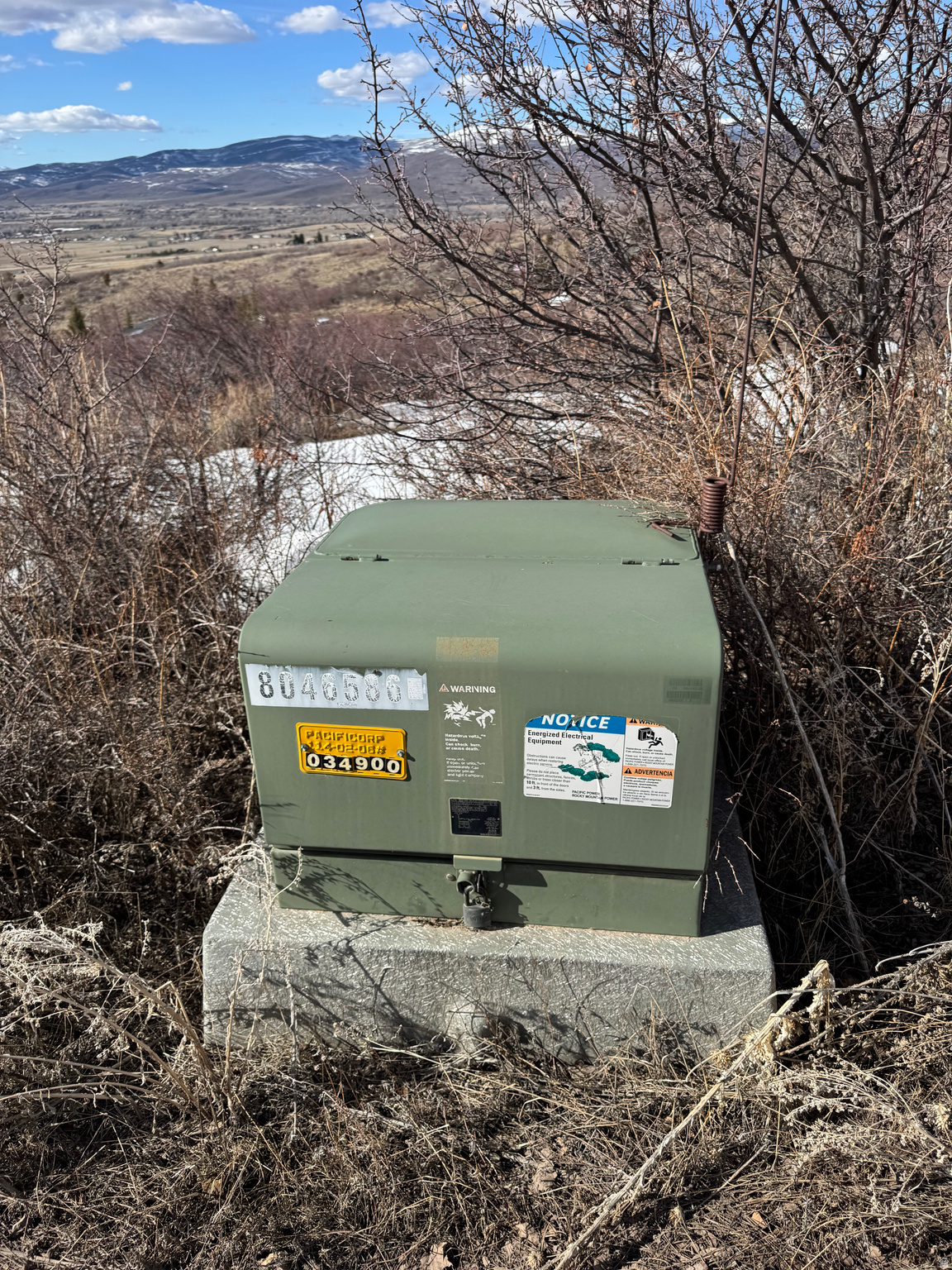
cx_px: 476
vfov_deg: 71.6
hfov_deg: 56.8
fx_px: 880
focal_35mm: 24
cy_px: 635
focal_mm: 6.76
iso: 80
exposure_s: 1/4049
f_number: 1.78
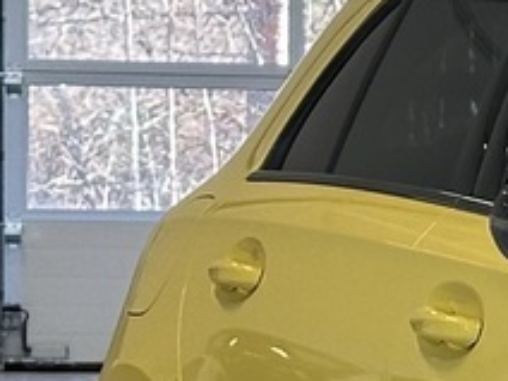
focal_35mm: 326
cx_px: 1404
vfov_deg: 4.6
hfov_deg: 5.7
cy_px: 345
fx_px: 4784
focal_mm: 6.86
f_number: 1.78
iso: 50
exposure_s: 1/132
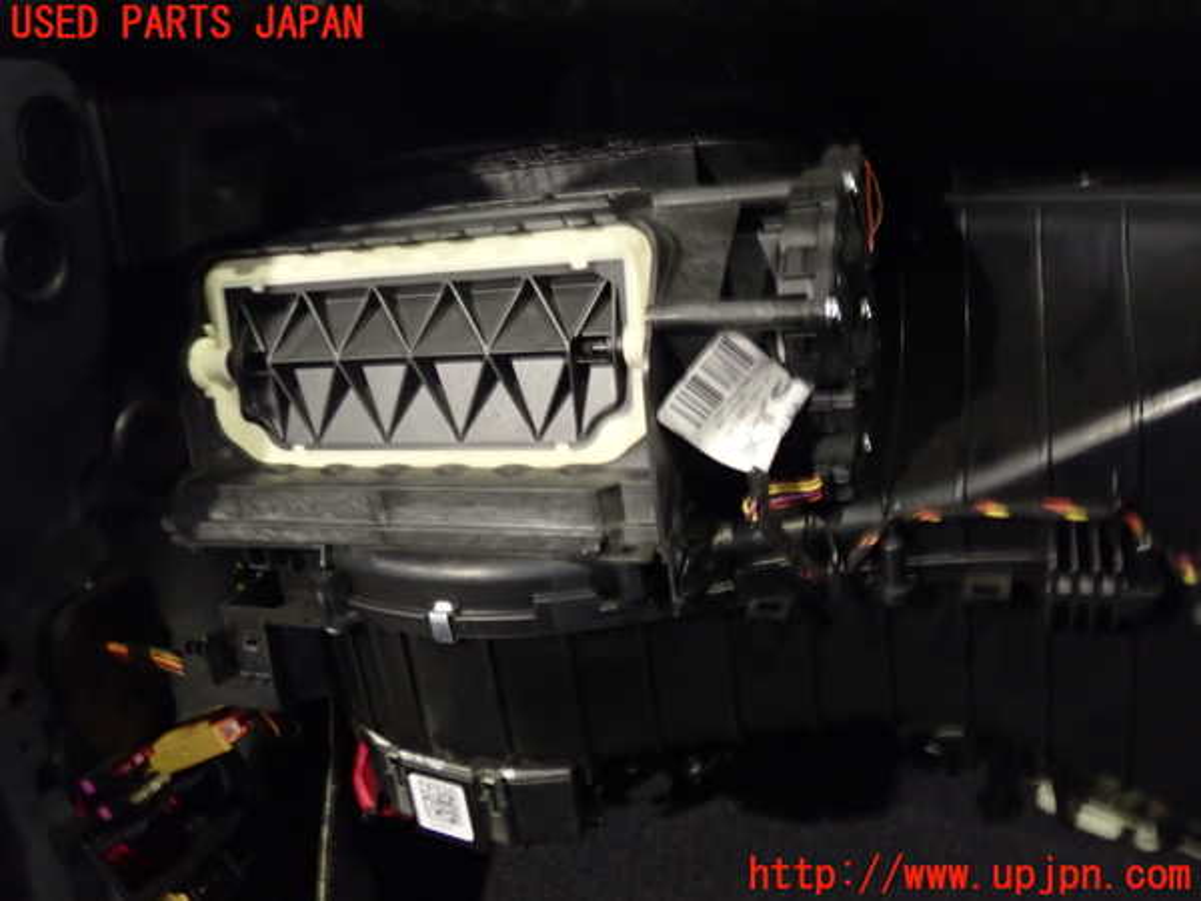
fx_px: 1041
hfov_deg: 60.0
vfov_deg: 46.8
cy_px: 450
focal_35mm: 30
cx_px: 600
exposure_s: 1/13
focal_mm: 5.4
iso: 800
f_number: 2.3
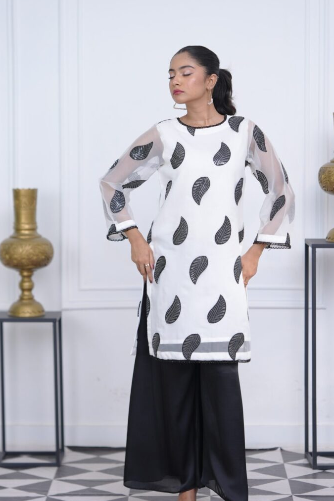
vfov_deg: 16.3
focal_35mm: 126
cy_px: 213
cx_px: 174
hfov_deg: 10.9
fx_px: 1753
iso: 160
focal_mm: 85
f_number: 2
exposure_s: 1/200
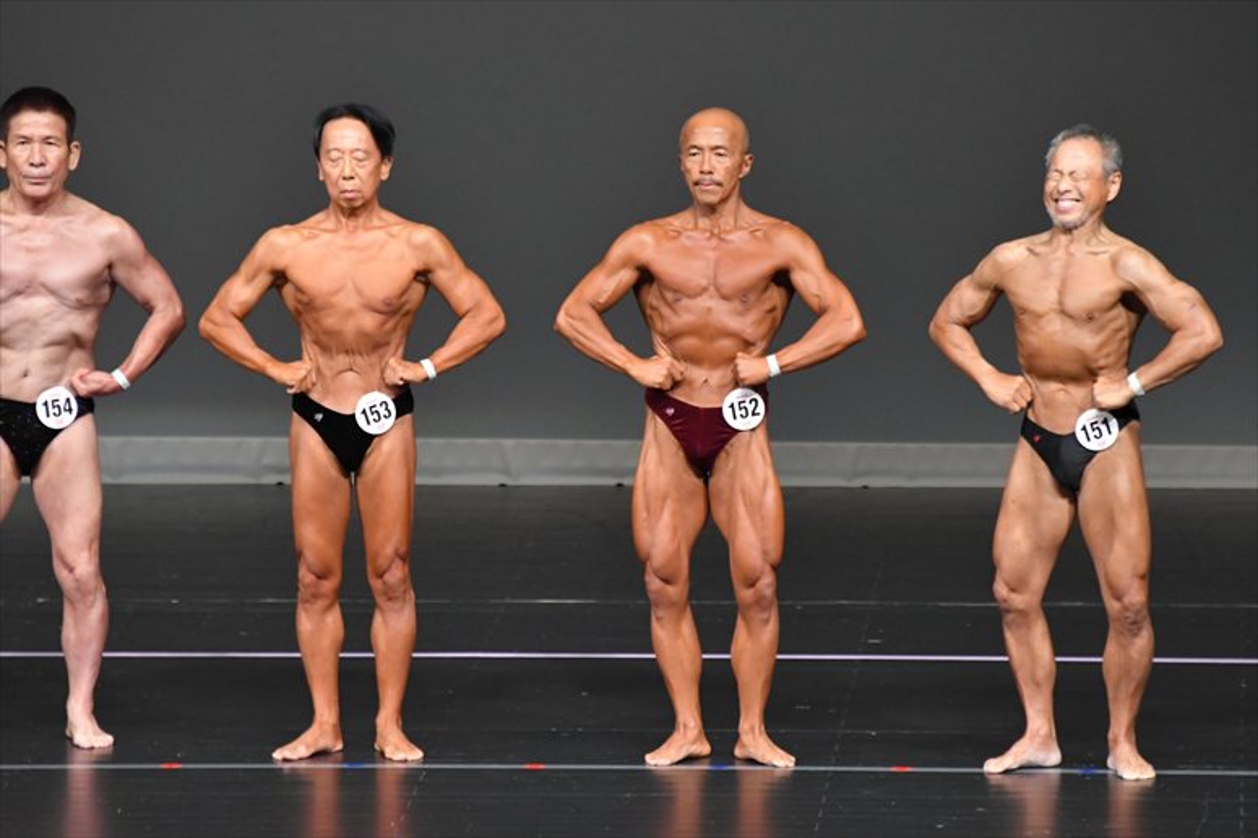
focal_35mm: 345
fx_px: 12050
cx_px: 629
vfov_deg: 4.0
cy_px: 419
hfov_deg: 6.0
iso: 4000
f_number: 5.6
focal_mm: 230
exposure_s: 1/400
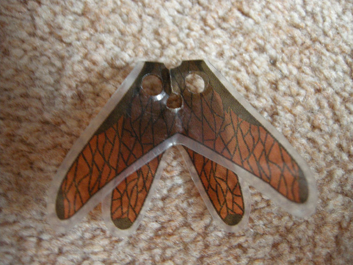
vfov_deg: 40.7
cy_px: 132
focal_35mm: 35
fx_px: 357
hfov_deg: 52.6
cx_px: 176
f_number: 2.7
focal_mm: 7.5
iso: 400
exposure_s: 1/15.1
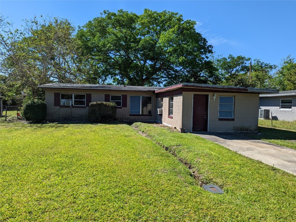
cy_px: 111
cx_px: 148
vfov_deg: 56.8
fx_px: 205
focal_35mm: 24
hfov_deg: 71.6
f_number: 1.85
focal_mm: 6.81
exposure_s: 1/2058
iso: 44
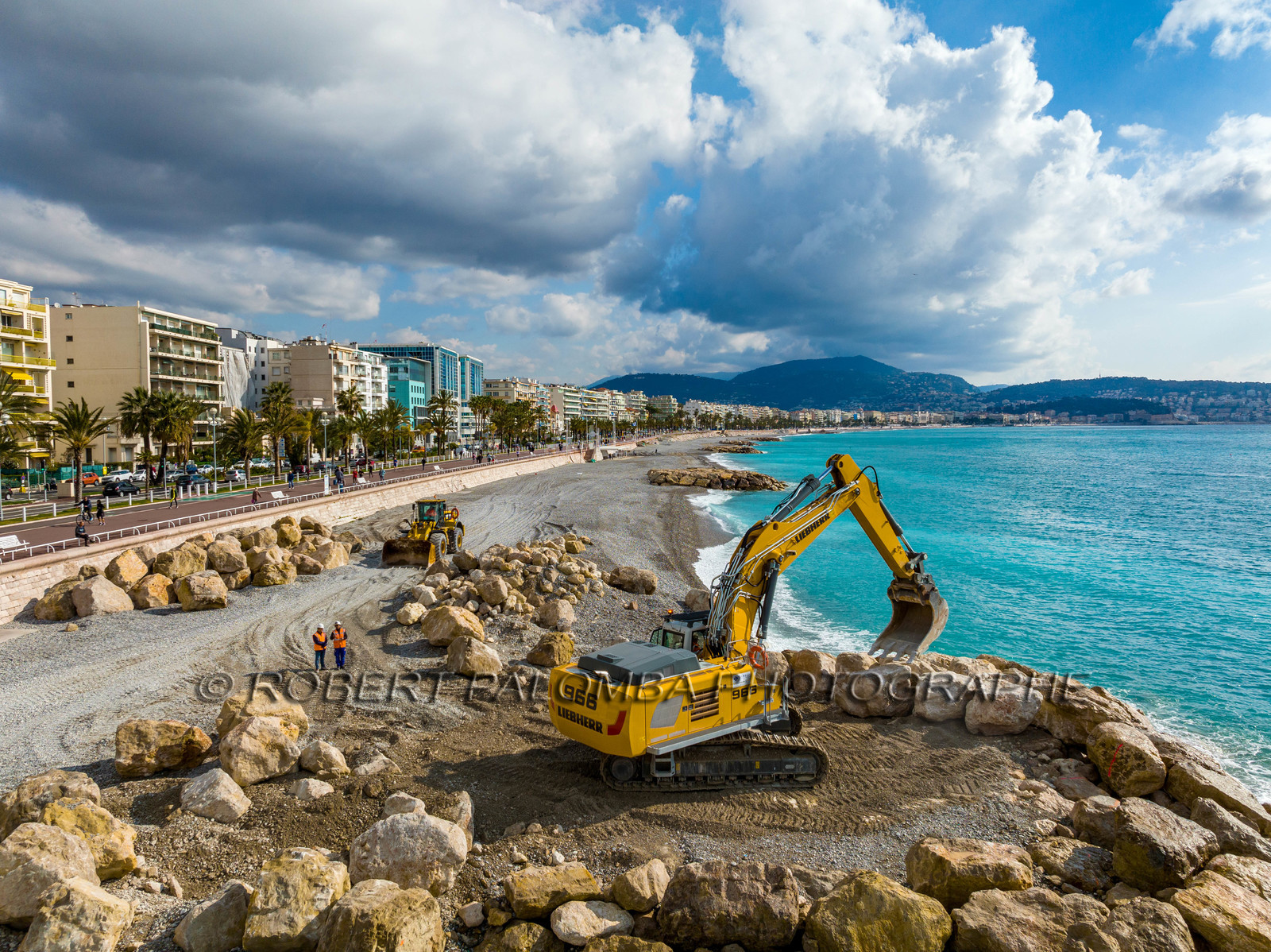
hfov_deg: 71.6
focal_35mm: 24
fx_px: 881
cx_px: 636
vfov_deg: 56.8
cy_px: 476
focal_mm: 12.3
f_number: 6.3
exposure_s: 1/800
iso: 100
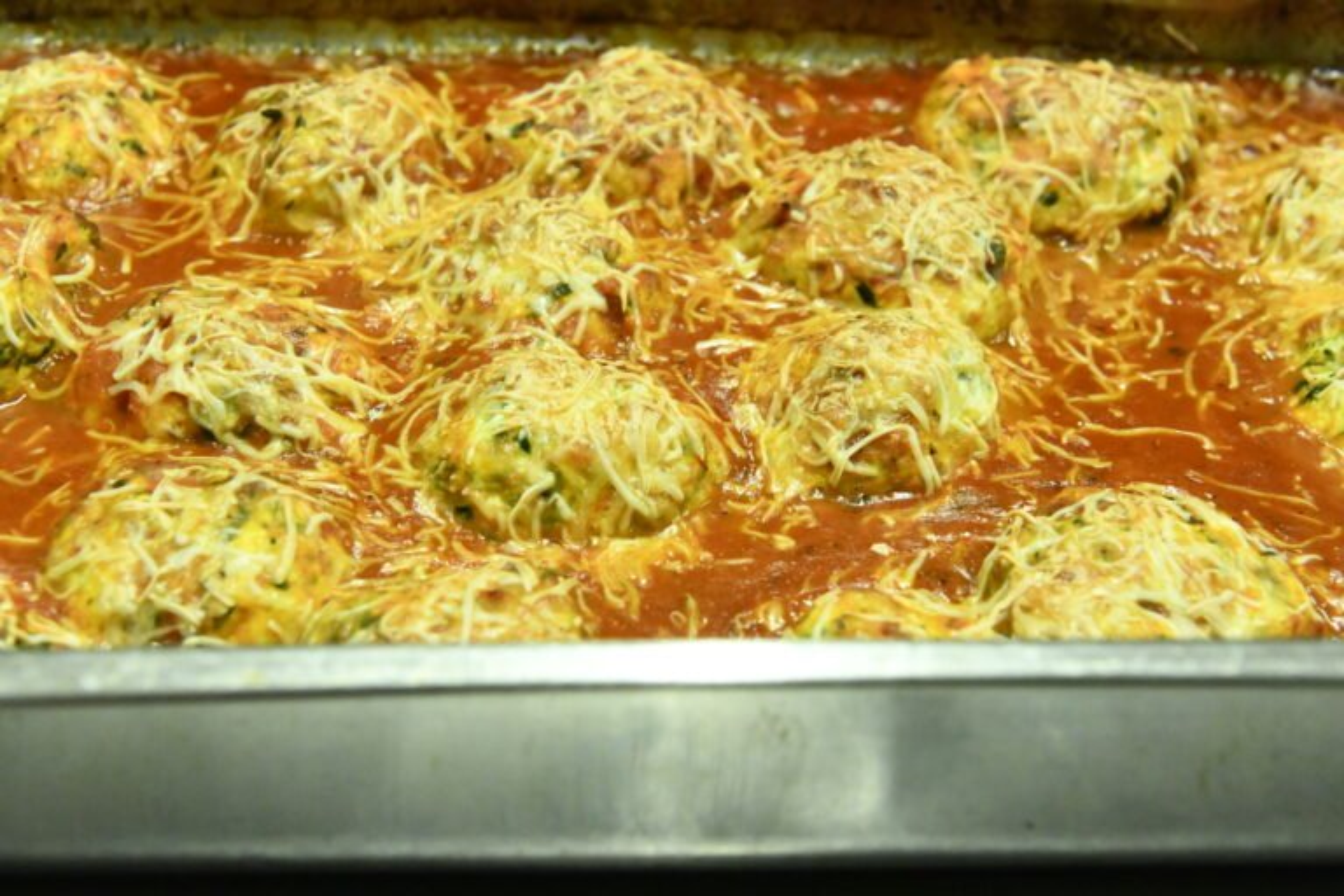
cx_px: 672
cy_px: 448
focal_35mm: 55
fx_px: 2053
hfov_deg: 36.2
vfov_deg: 24.6
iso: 20000
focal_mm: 55
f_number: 9
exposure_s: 1/320
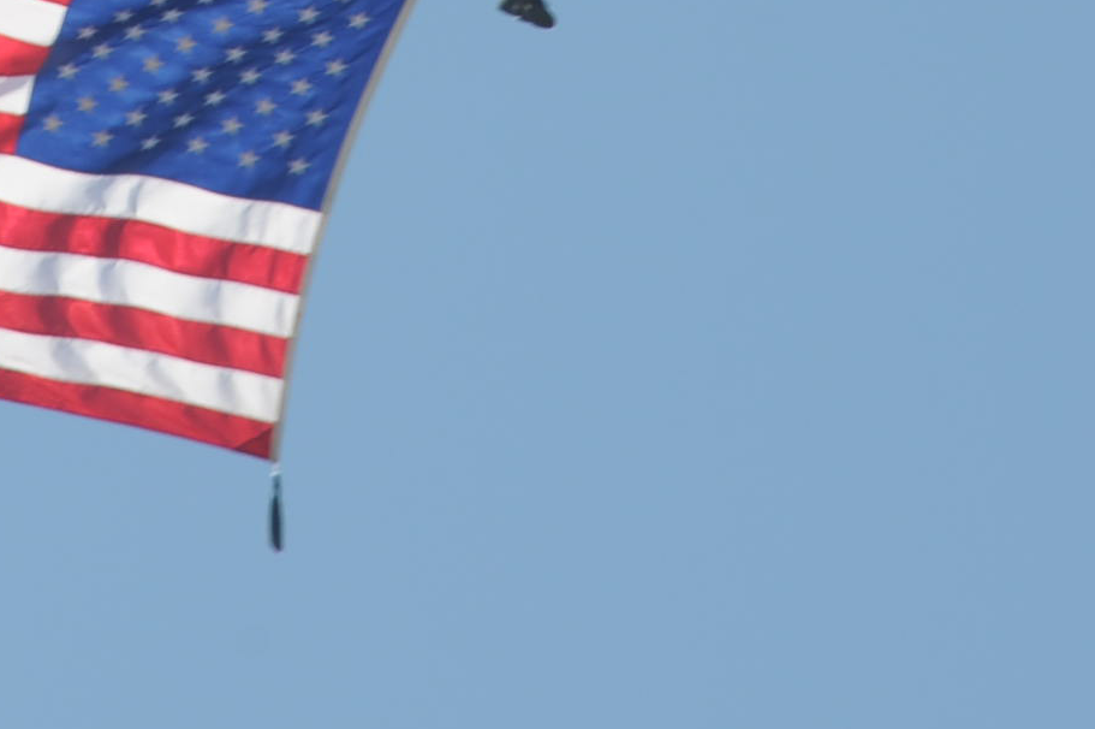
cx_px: 178
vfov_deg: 1.9
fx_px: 22005
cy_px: -832
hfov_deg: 2.8
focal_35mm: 724
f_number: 11
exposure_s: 1/250
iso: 200
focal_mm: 155
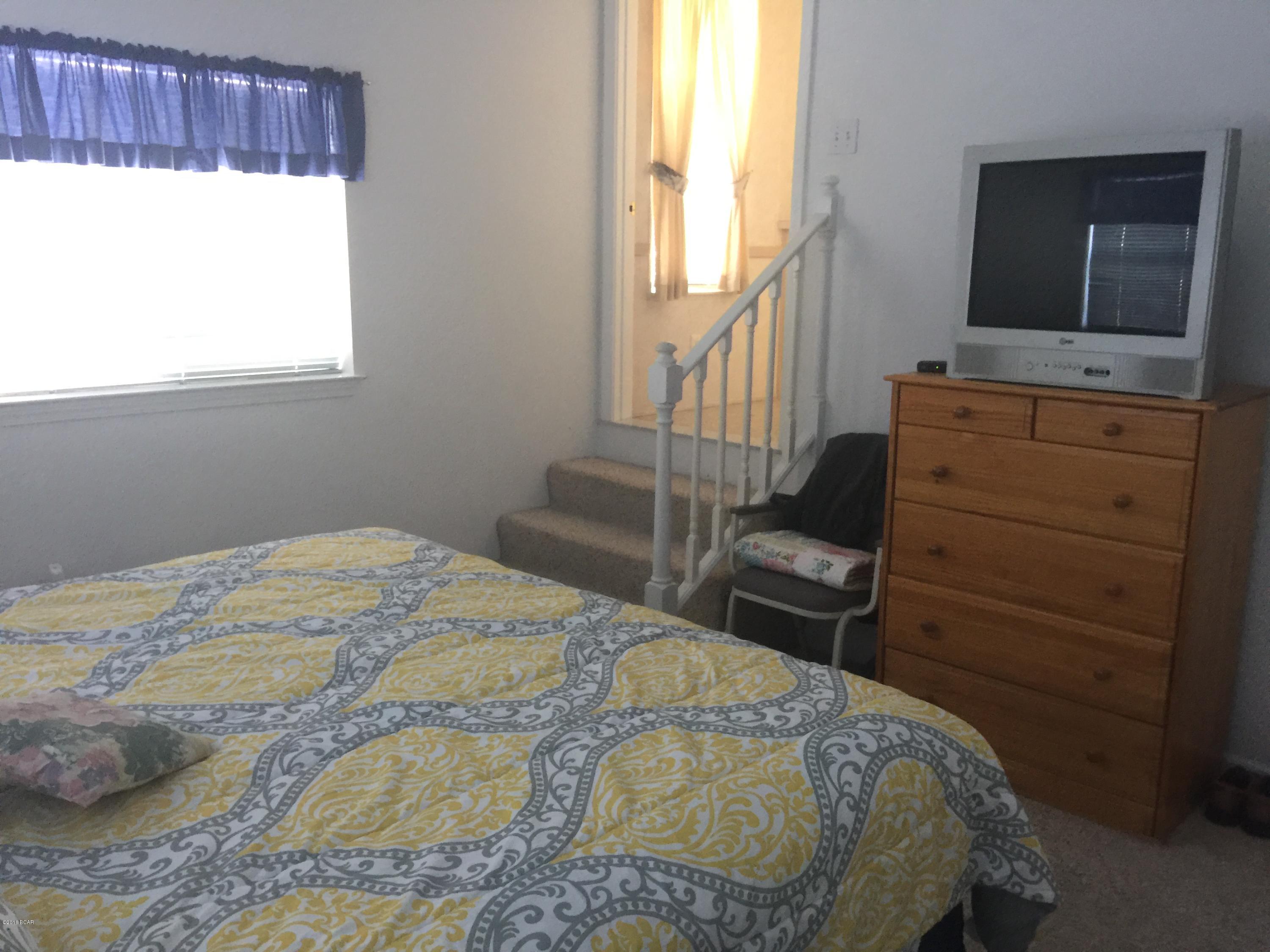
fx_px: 1064
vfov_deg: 48.2
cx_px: 635
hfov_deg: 61.7
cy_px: 476
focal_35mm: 29
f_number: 2.2
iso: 64
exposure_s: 1/4
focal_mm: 4.15
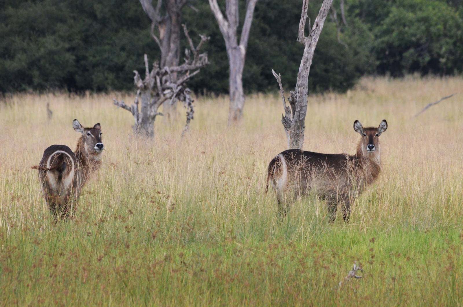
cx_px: 232
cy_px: 154
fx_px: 5776
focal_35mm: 450
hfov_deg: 4.6
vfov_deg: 3.0
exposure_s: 1/1600
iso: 2500
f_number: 10
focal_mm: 300
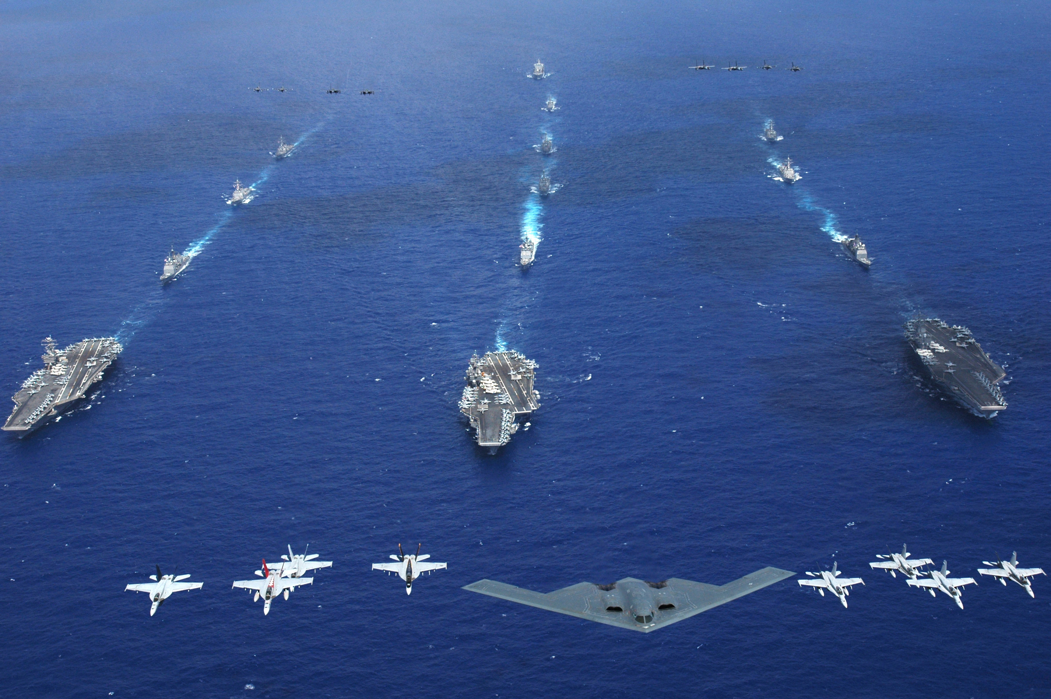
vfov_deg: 25.7
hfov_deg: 37.9
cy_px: 350
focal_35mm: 52
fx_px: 1531
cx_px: 526
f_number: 6.3
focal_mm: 35
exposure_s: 1/1250
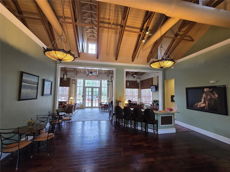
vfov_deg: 89.9
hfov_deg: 106.2
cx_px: 115
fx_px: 86
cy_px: 86
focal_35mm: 13
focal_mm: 2.2
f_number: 2.2
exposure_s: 1/60
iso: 250
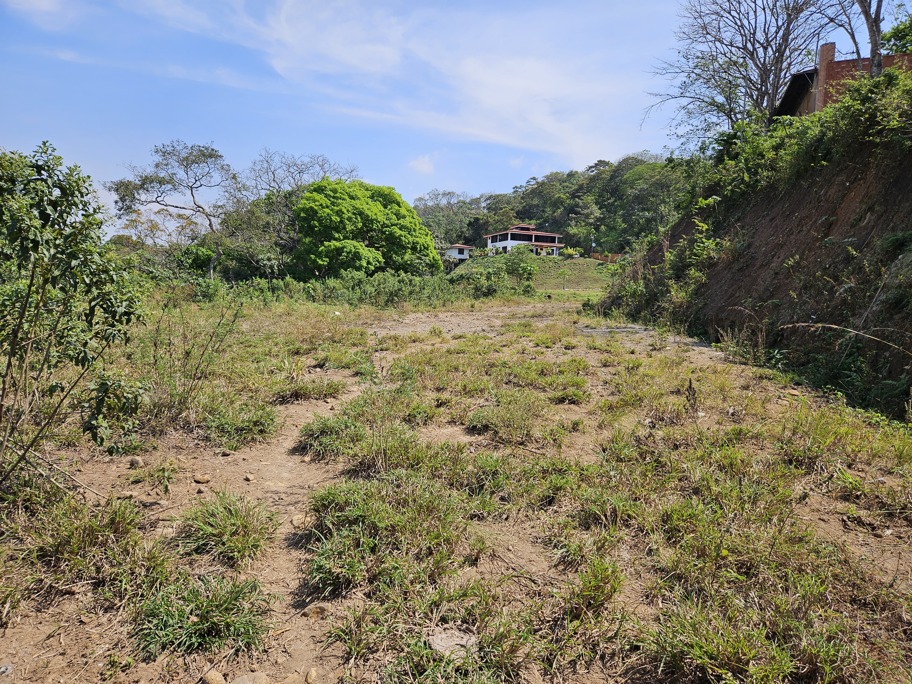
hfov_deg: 73.9
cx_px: 456
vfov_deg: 58.9
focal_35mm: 23
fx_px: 606
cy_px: 342
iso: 25
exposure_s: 1/1854
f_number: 1.8
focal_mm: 5.4
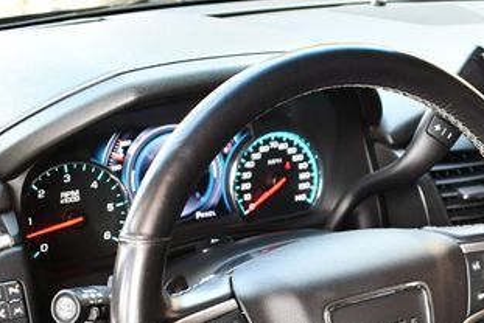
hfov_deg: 26.8
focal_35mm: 74
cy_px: 318
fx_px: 996
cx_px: 384
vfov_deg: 18.0
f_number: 3.5
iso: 1000
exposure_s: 1/125
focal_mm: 18
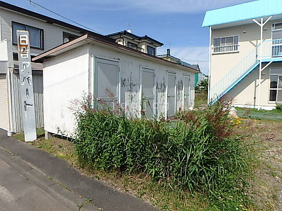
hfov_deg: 79.0
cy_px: 106
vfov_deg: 63.4
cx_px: 141
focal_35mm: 21
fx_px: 171
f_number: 6
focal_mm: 3.7
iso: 125
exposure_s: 1/500
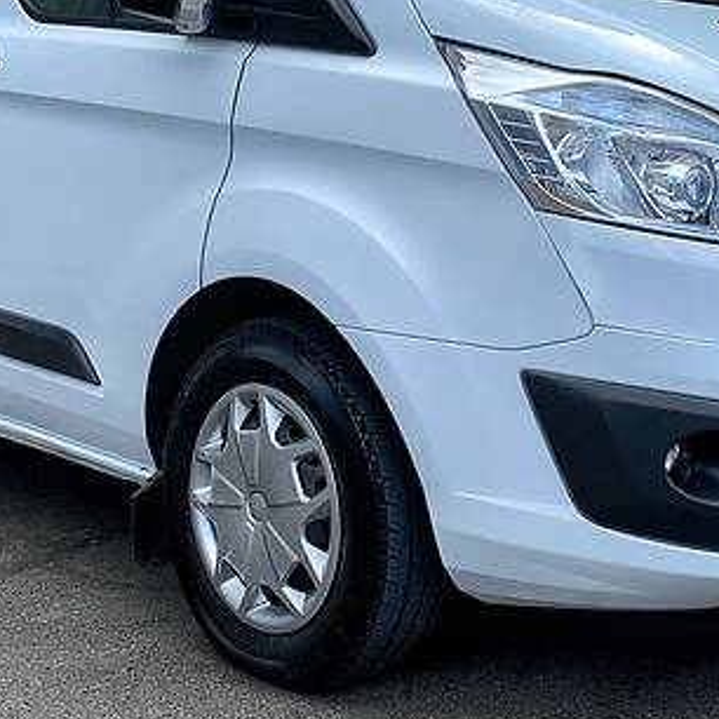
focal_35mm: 60
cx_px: 367
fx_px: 1410
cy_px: 176
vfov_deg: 28.2
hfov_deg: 28.6
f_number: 1.8
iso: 25
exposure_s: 1/1054
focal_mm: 4.2
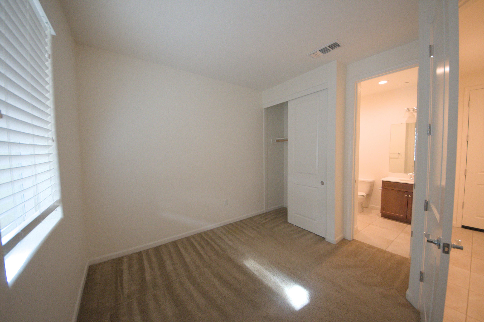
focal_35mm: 12
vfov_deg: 89.9
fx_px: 161
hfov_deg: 112.6
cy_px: 161
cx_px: 242
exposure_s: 1/125
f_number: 4.5
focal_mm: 8
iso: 2000
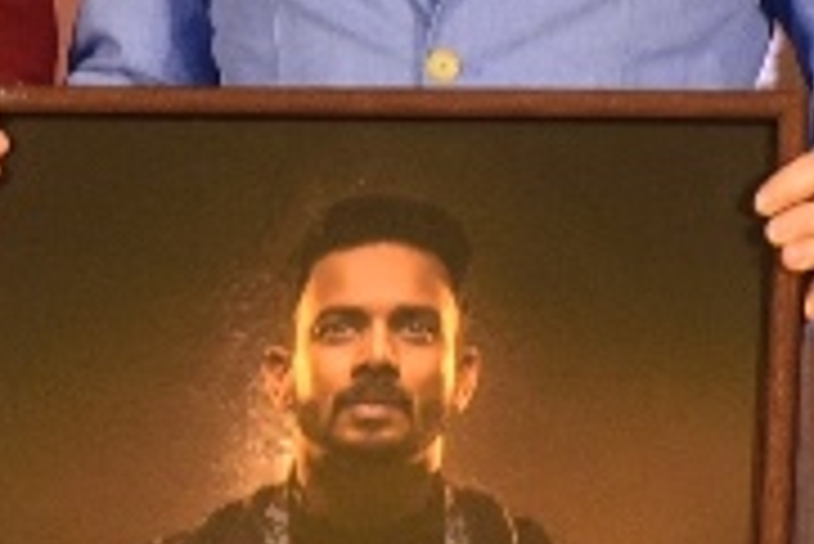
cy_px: 328
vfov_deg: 3.2
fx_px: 9662
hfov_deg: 4.8
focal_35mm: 427
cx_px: -283
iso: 1600
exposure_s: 1/60
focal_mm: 70
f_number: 5
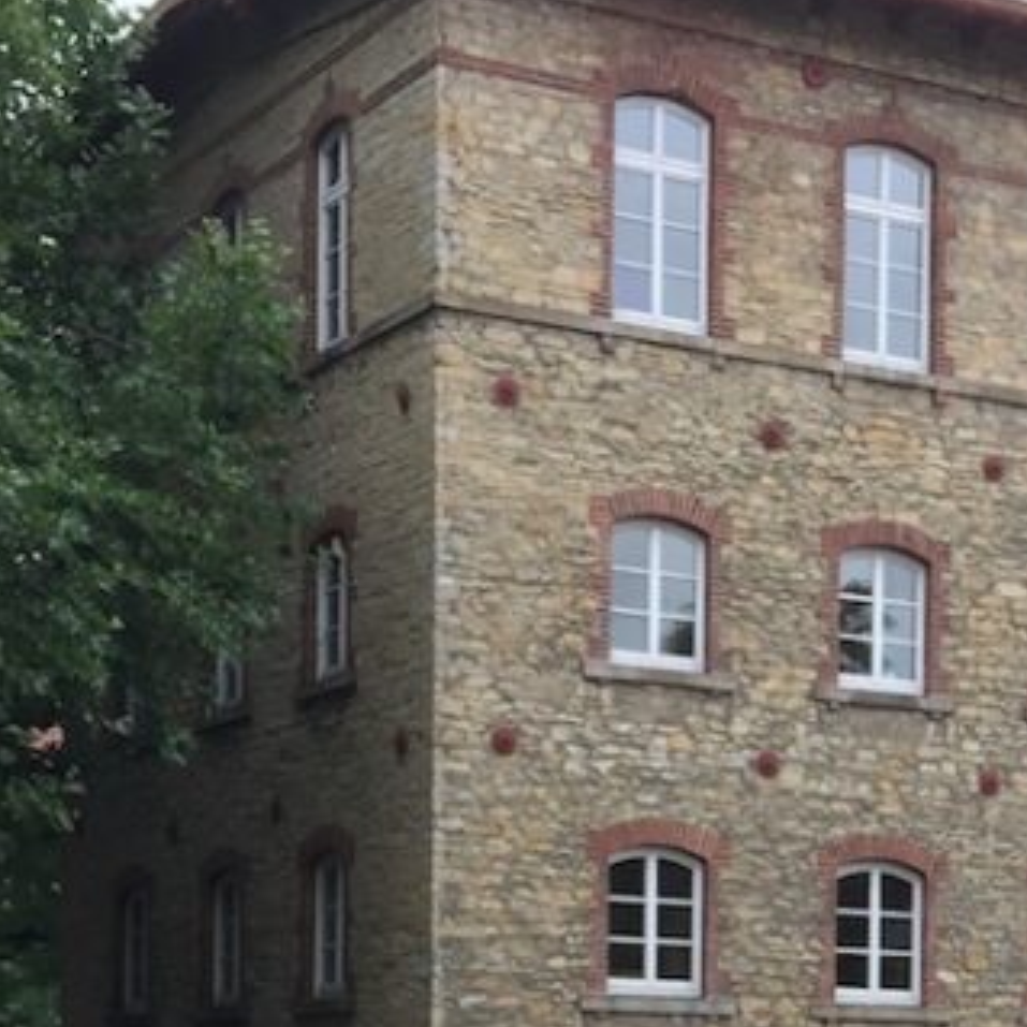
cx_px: 953
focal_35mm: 94
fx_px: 3155
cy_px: 1236
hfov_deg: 18.2
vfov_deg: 17.6
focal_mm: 4.15
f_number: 2.2
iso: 32
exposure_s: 1/225
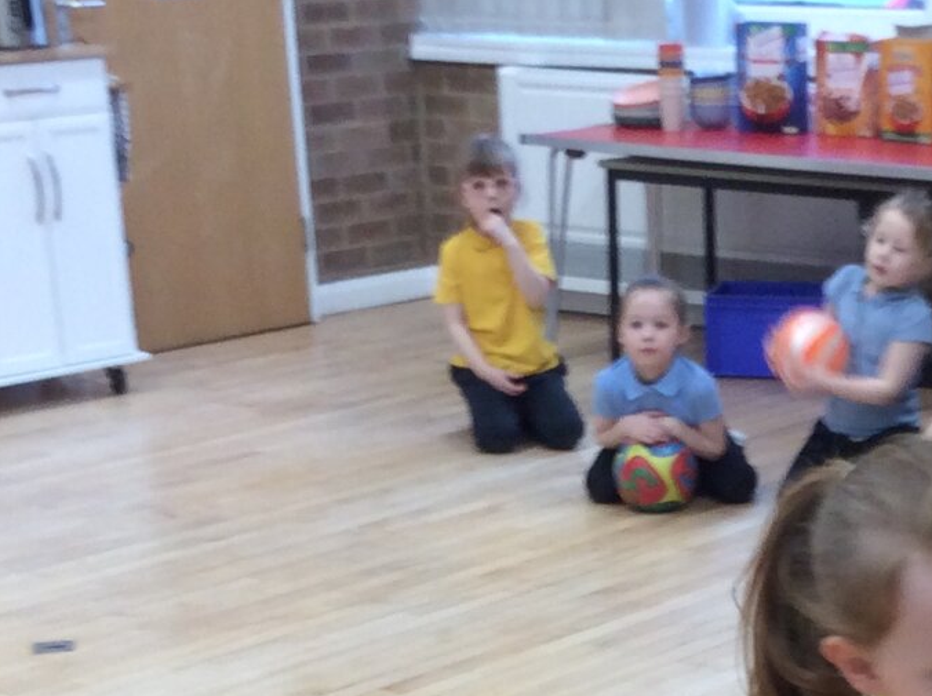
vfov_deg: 14.5
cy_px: 939
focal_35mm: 97
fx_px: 2608
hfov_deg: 20.0
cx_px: 768
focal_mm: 3.3
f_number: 2.4
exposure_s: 1/25
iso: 64
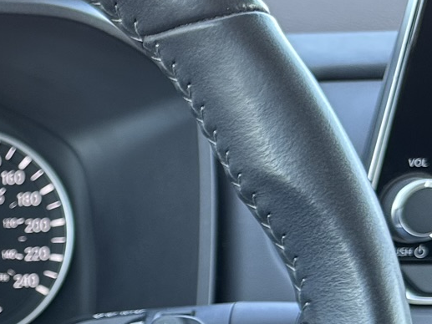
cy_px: 432
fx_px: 1186
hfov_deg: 18.1
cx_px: -245
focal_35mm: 95
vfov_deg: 14.8
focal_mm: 6.86
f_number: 1.78
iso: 160
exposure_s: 1/121
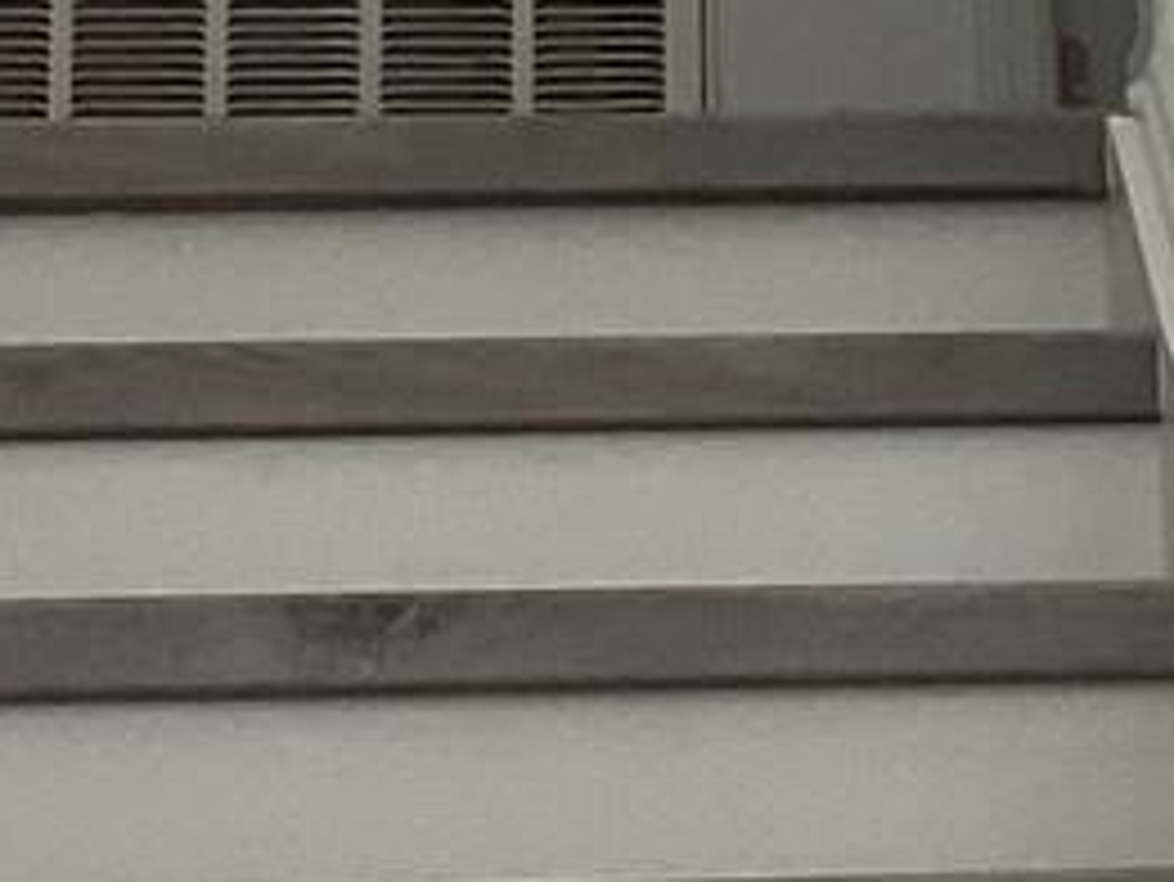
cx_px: 1241
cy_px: -225
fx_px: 6447
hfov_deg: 10.3
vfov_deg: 7.7
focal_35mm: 190
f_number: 2.4
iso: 125
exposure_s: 1/60
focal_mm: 3.3
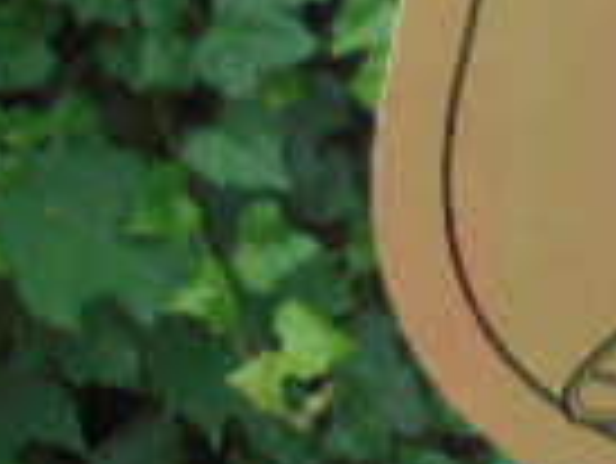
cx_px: 1196
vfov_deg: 8.3
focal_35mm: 177
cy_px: -45
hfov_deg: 10.4
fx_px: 3153
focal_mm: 6.9
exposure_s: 1/125
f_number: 4.2
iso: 100
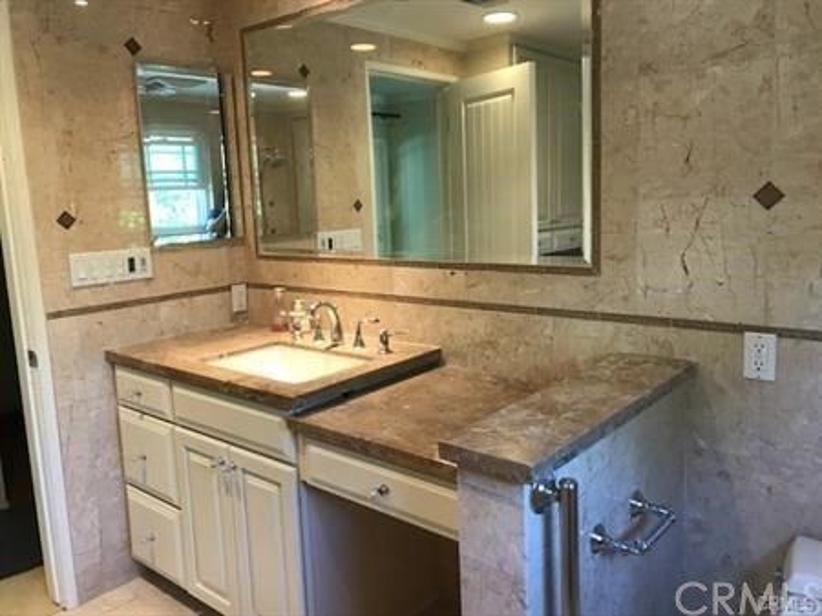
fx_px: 665
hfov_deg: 63.5
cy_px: 308
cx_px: 411
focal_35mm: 28
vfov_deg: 49.7
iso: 40
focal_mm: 3.99
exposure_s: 1/24
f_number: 1.8
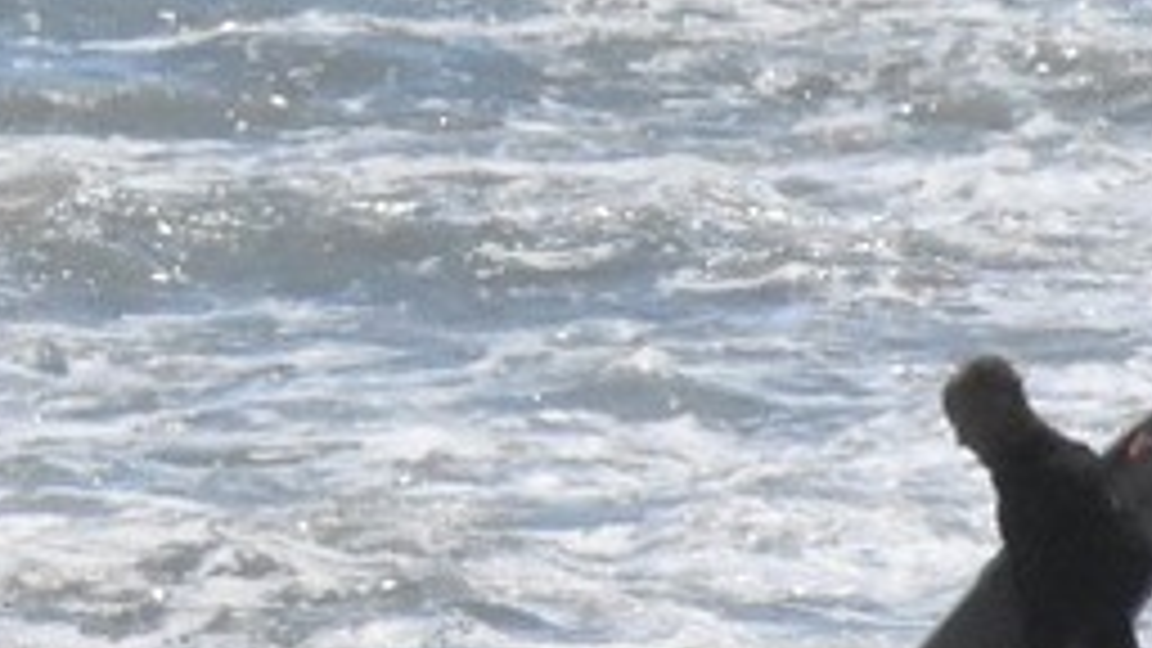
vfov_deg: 1.2
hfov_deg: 2.1
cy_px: -664
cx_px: -1008
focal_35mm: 1031
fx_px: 31502
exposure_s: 1/3200
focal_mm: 105
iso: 5000
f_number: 29
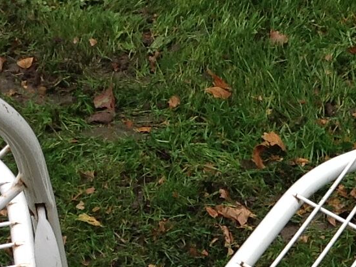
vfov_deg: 8.9
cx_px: 460
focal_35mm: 165
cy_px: 347
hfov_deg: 11.7
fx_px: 1697
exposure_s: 1/161
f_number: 2.4
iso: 50
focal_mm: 4.28
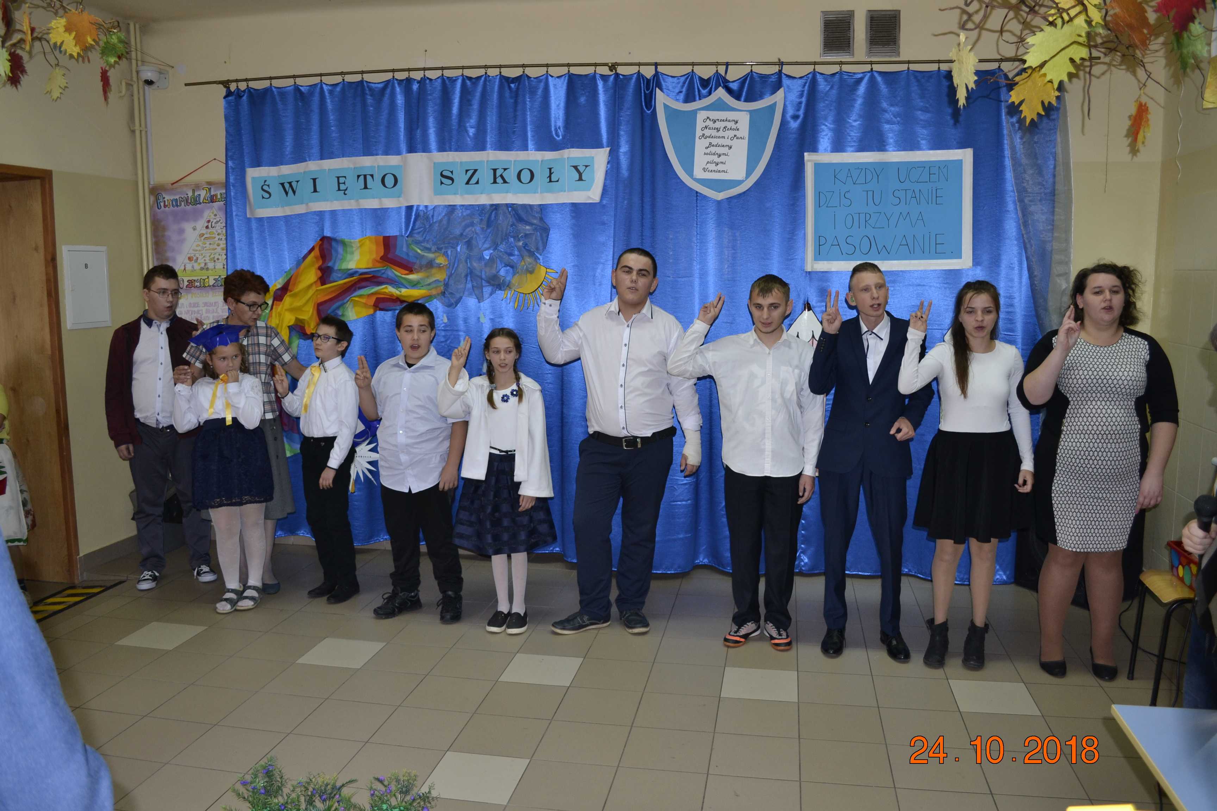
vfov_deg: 47.9
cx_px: 608
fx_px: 913
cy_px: 406
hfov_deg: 67.4
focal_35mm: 27
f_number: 3.5
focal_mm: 18
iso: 400
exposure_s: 1/60
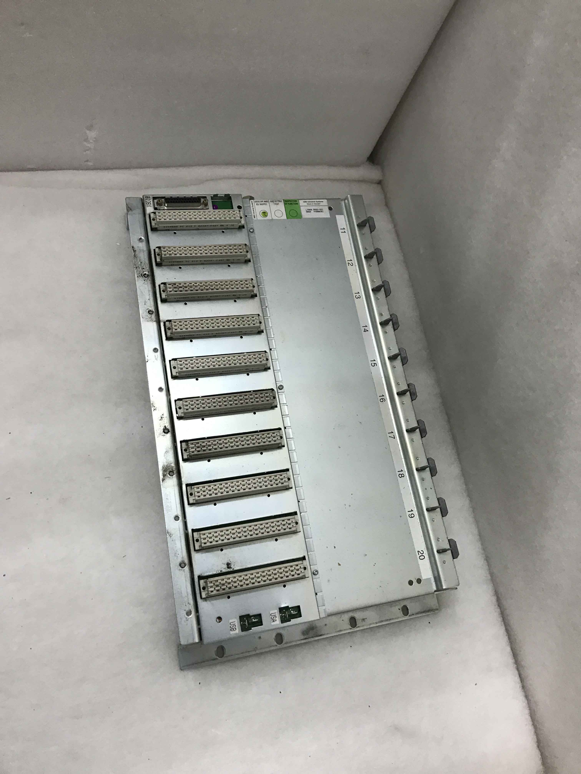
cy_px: 387
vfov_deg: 63.4
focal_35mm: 28
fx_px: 627
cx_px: 290
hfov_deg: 49.7
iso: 40
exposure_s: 1/20
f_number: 1.8
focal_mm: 3.99
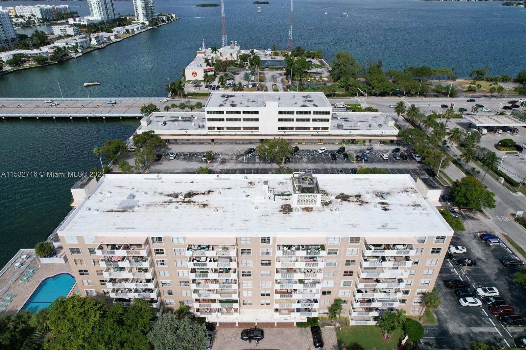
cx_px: 263
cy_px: 175
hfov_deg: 78.6
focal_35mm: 22
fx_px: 321
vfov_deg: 57.2
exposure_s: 1/4000
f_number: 2.8
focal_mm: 8.38
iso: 150
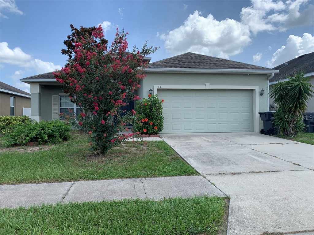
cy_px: 118
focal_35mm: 26
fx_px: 236
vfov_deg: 53.1
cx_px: 157
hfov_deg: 67.3
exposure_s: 1/1299
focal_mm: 4.25
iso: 25
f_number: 1.8
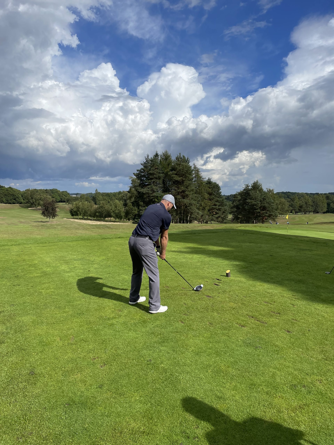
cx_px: 167
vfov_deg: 67.3
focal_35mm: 26
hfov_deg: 53.1
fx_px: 334
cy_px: 222
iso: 32
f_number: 1.6
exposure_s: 1/5556
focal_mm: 4.2
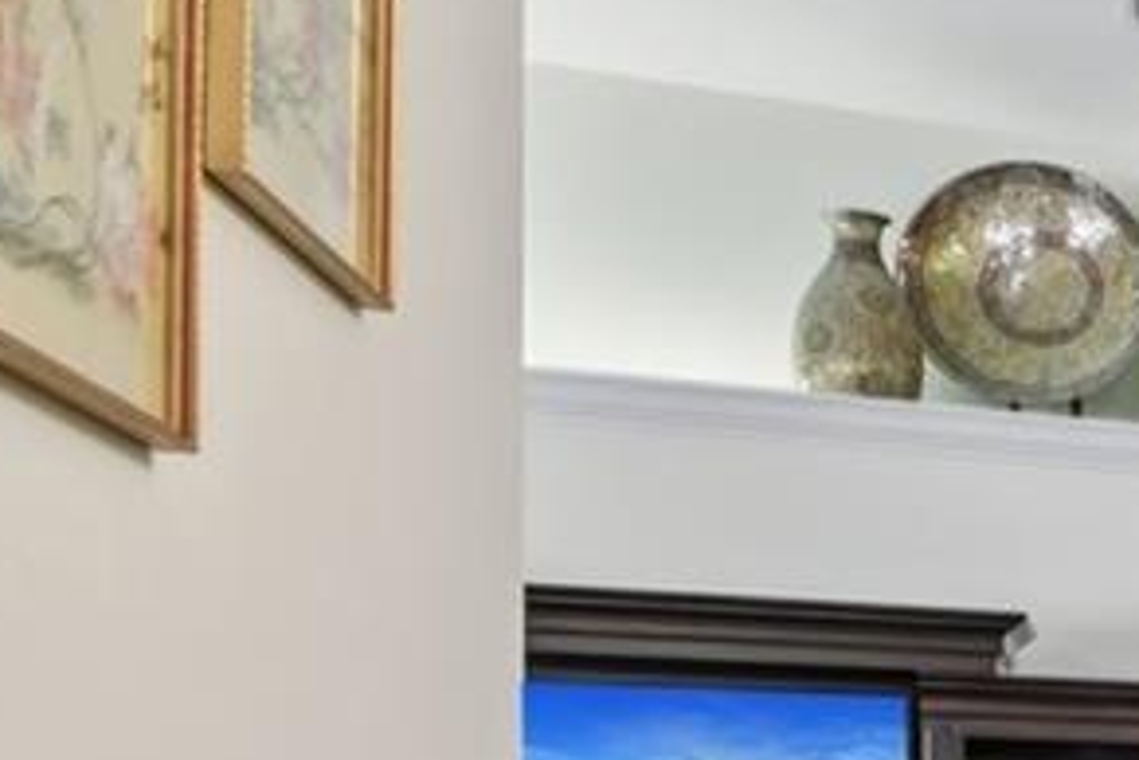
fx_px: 2436
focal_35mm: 77
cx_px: 2947
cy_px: 995
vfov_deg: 16.7
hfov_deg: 13.8
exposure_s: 1/5
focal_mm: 14
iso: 400
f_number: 8
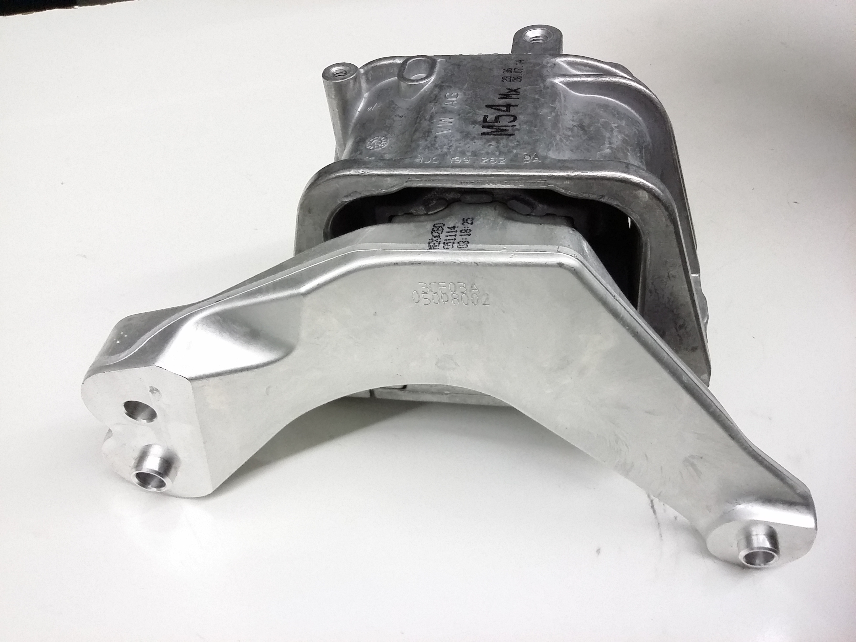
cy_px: 321
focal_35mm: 32
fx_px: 791
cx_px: 428
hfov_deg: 56.8
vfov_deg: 44.2
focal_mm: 3.4
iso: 200
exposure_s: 1/15
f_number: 2.4
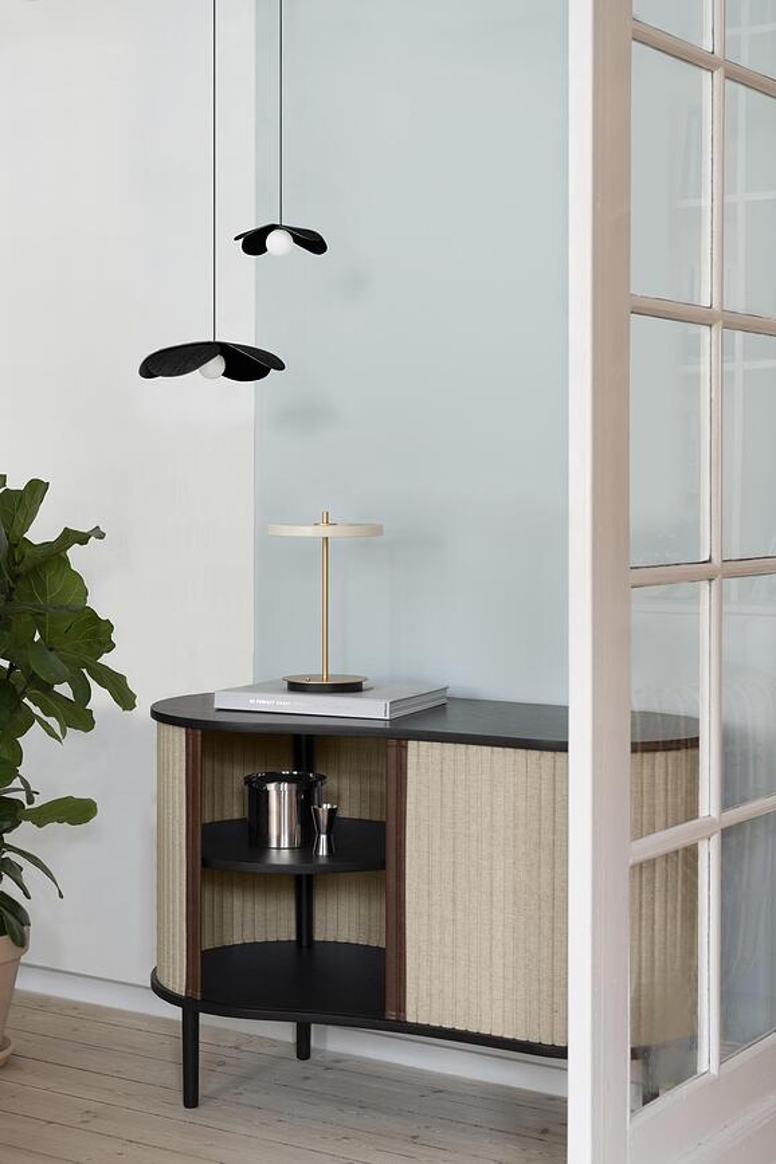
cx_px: 388
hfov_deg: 22.6
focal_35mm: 60
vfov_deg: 33.4
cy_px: 582
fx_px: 1940
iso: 125
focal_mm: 60
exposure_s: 1.6
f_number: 6.3
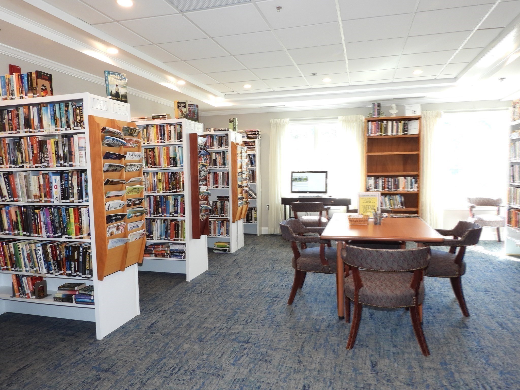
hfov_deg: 71.6
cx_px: 260
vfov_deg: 56.8
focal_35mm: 24
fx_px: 361
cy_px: 195
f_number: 3.5
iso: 200
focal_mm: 4.3
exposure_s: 1/30
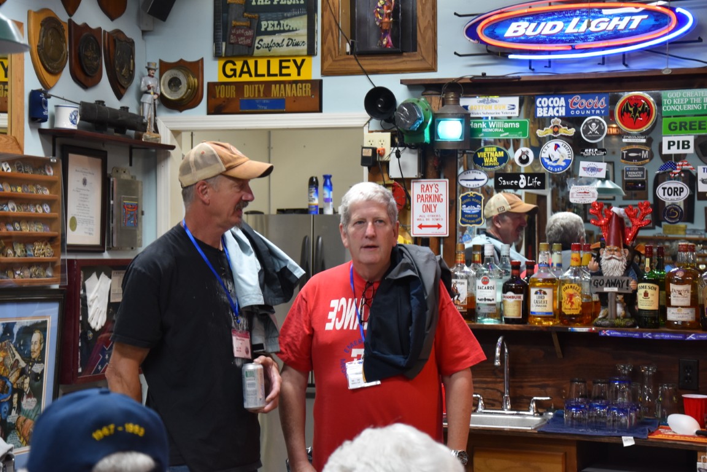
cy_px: 236
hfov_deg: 26.0
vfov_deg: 17.5
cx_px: 354
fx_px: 1532
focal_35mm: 78
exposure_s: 1/60
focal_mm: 52
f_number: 5
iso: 1000
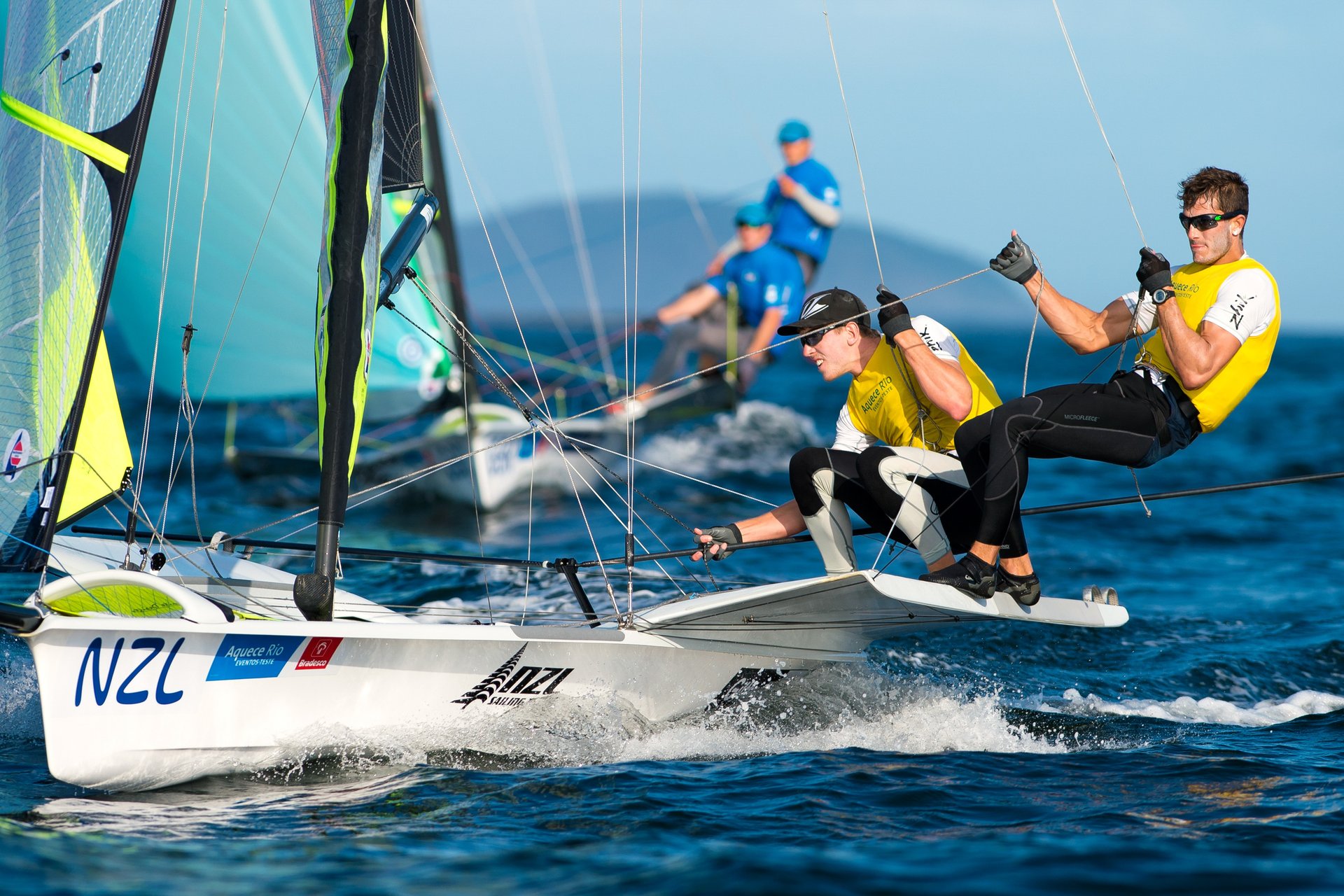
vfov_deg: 4.6
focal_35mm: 300
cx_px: 672
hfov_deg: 6.9
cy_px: 448
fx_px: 11199
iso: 200
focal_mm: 300
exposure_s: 1/2500
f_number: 4.5
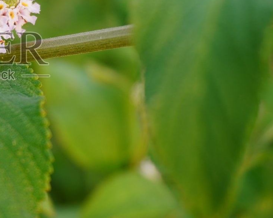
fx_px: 978
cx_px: -13
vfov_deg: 12.7
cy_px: 58
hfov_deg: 15.5
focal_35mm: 121
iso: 100
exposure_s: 1/90
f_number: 5.6
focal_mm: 39
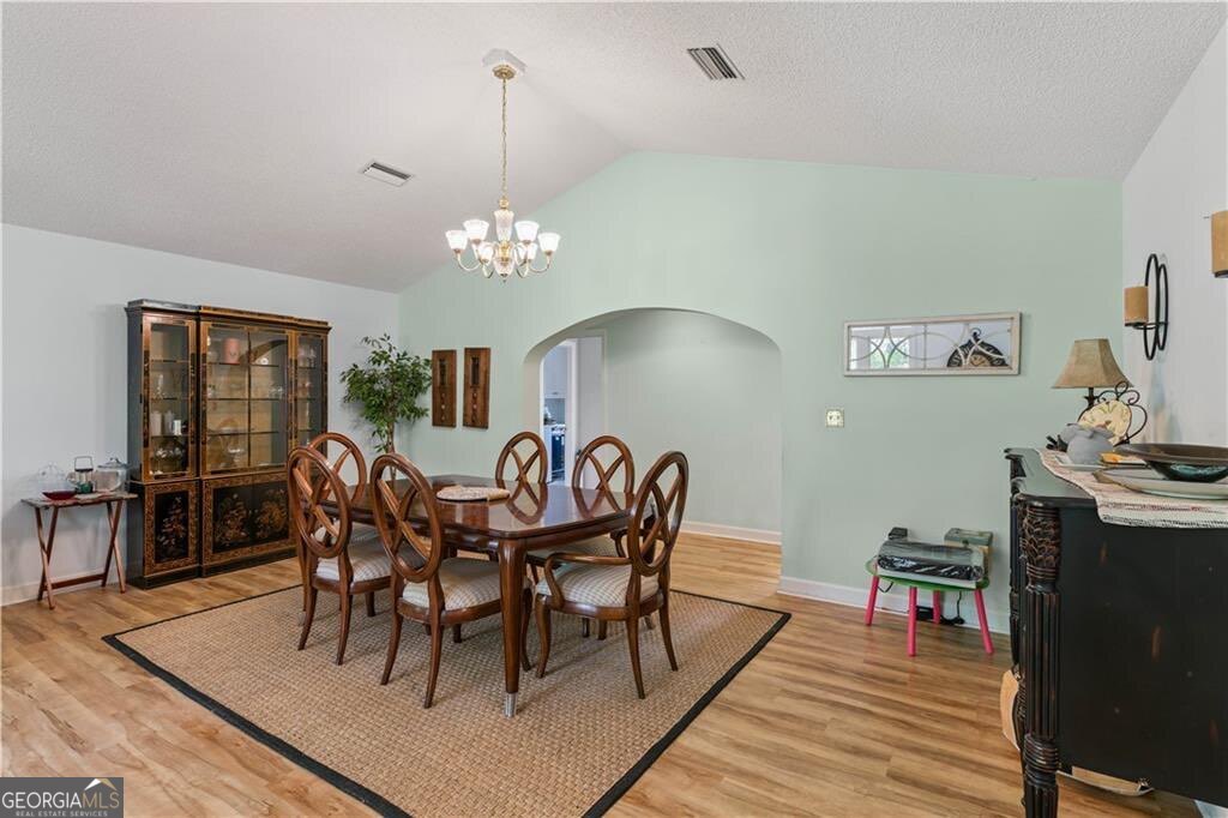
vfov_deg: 70.4
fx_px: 580
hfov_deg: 93.3
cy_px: 409
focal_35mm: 17
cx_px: 614
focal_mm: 17
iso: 250
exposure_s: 1/5
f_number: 9
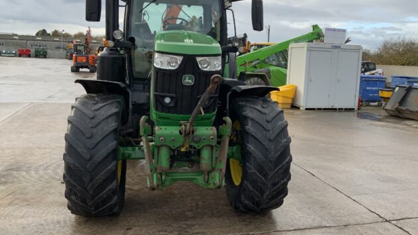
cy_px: 94
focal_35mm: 32
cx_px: 207
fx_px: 355
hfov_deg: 61.0
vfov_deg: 36.5
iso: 16
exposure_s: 1/425
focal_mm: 3
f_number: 1.8
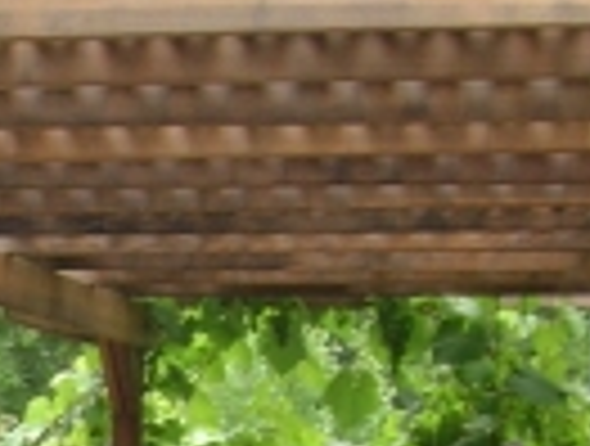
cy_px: 770
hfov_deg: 10.8
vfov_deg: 8.2
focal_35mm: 176
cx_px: -324
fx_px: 3008
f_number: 4.9
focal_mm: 5.7
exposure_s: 1/31.6
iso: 50
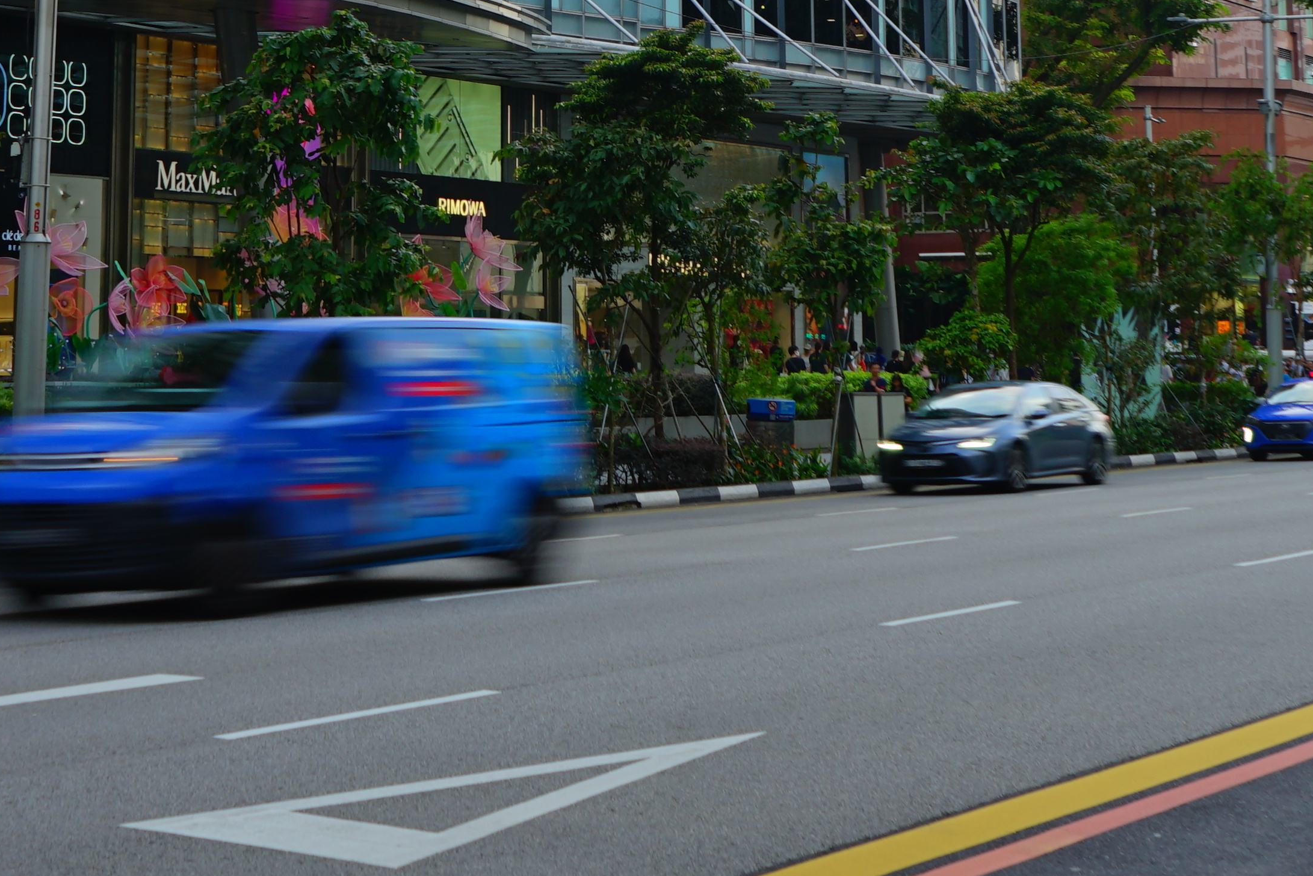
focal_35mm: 77
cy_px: -223
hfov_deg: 26.2
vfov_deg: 16.8
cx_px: 507
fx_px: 2808
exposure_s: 1/15
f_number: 13
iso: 50
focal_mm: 28
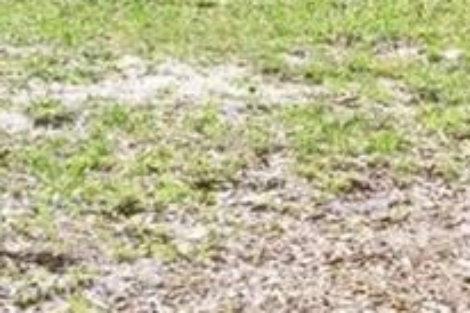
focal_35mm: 241
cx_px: 1634
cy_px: -407
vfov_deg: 5.5
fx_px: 3144
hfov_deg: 7.1
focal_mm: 31
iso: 320
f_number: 8
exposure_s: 1/5
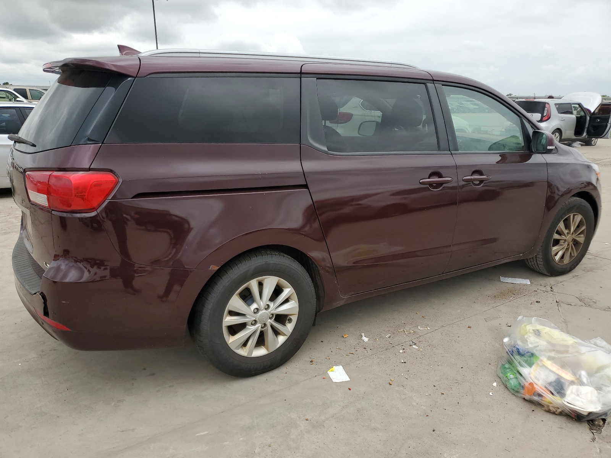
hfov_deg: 67.3
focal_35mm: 26
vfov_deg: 53.1
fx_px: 459
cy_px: 229
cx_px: 306
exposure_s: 1/2500
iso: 50
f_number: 1.5
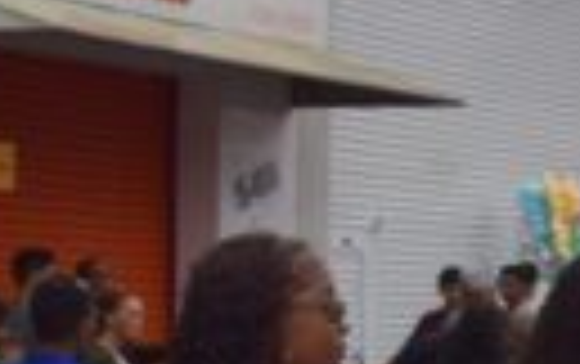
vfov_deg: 8.3
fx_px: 2501
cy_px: 303
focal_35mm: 158
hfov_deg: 10.7
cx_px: 1529
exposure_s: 1/200
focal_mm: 18
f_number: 10
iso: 100
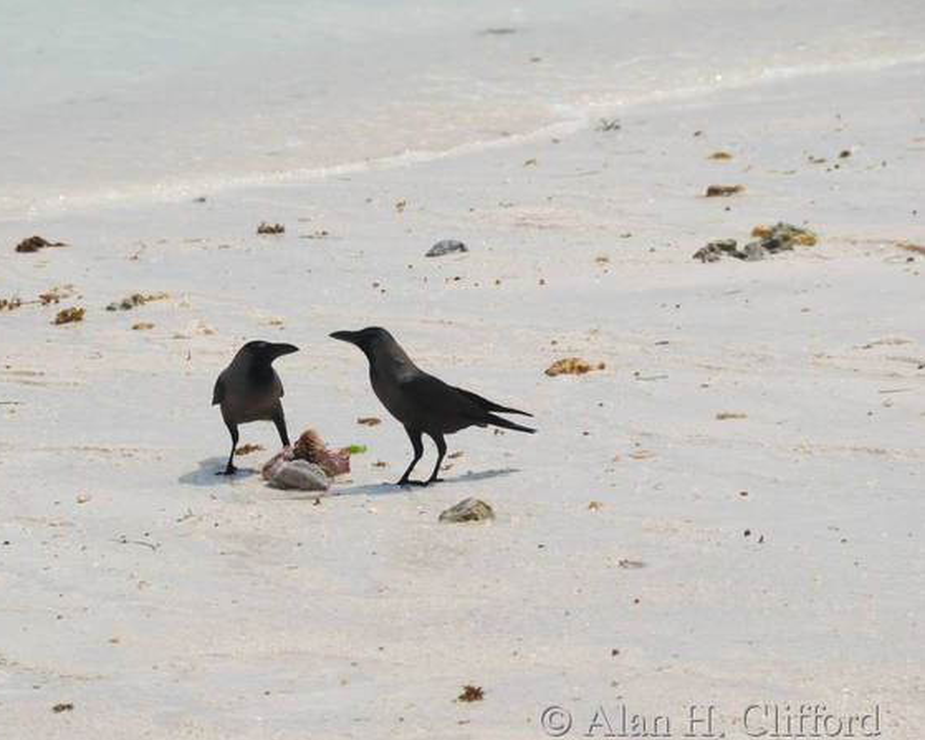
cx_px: 347
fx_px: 9662
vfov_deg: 4.4
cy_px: 372
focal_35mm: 353
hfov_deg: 5.5
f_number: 11
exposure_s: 1/2000
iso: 800
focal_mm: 200
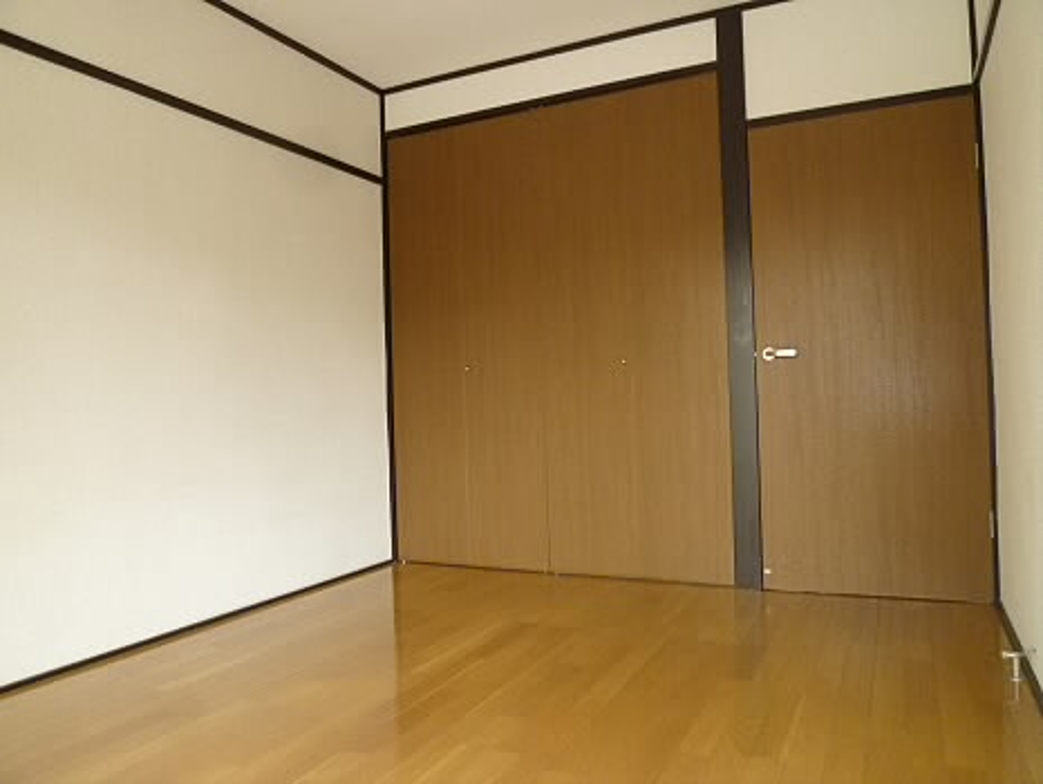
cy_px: 392
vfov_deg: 54.9
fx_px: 754
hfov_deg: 69.4
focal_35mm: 25
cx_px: 522
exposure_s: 1/30
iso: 320
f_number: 2.8
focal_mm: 4.5
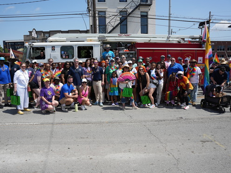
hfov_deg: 65.2
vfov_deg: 51.3
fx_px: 180
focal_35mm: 27
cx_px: 105
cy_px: 89
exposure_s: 1/1000
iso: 100
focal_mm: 24
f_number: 4.5
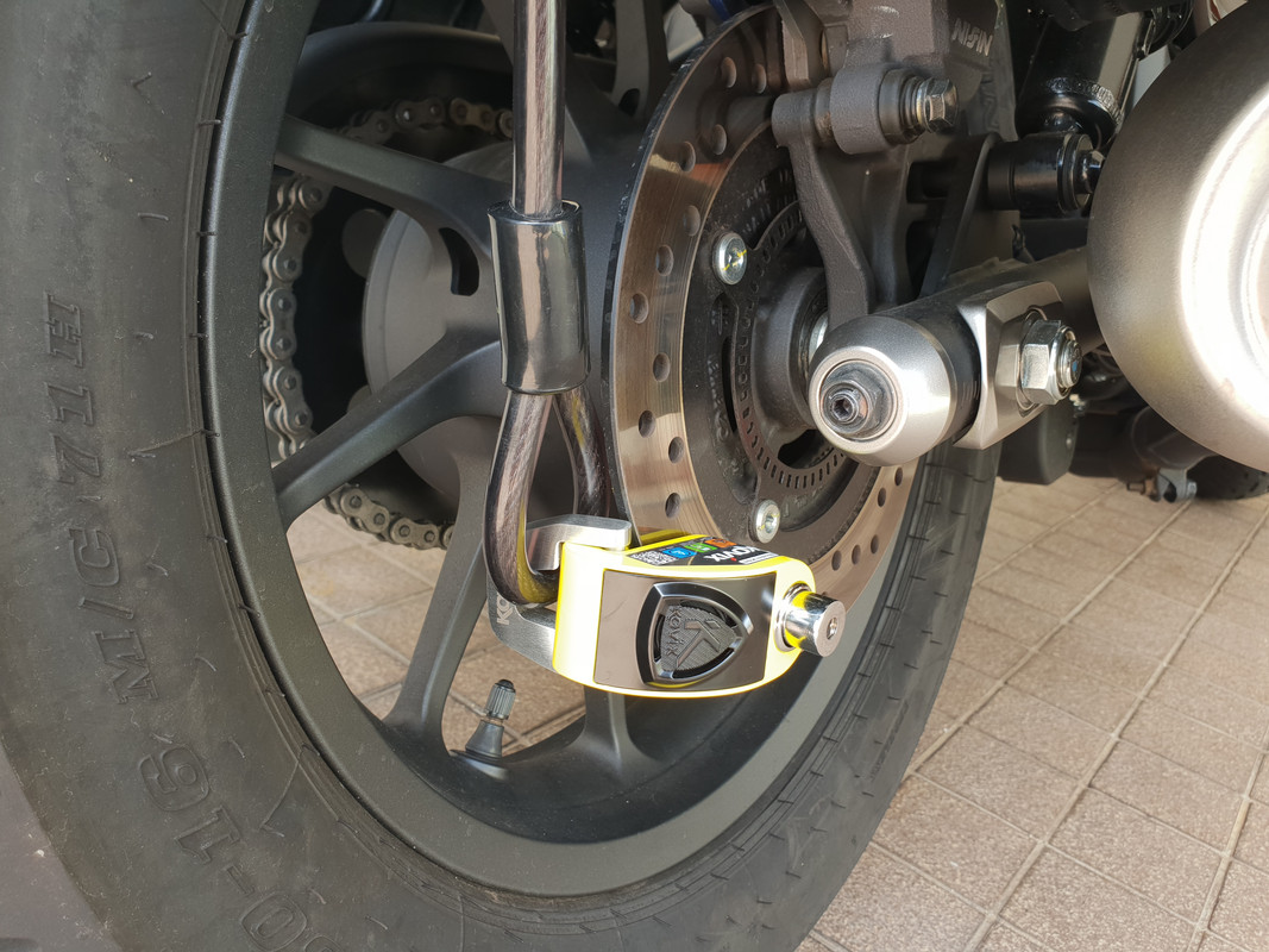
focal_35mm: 26
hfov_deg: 67.3
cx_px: 634
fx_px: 953
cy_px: 476
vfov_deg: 53.1
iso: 50
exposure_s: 1/50
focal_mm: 4.3
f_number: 2.4
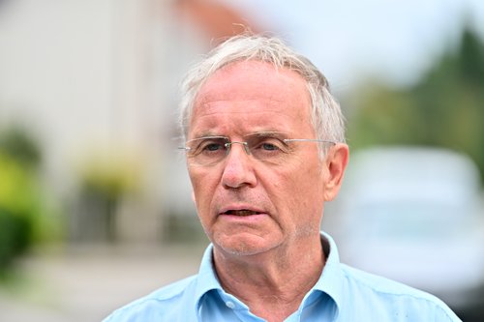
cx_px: 242
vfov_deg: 6.9
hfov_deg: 10.3
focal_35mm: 200
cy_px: 161
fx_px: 2688
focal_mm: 200
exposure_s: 1/2000
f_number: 2.8
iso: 320
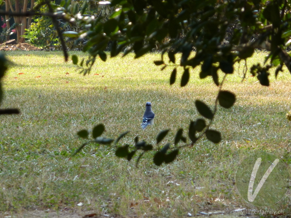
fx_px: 2598
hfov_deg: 6.4
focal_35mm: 309
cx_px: 146
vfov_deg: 4.8
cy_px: 108
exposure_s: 1/125
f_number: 4.9
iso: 160
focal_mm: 49.2
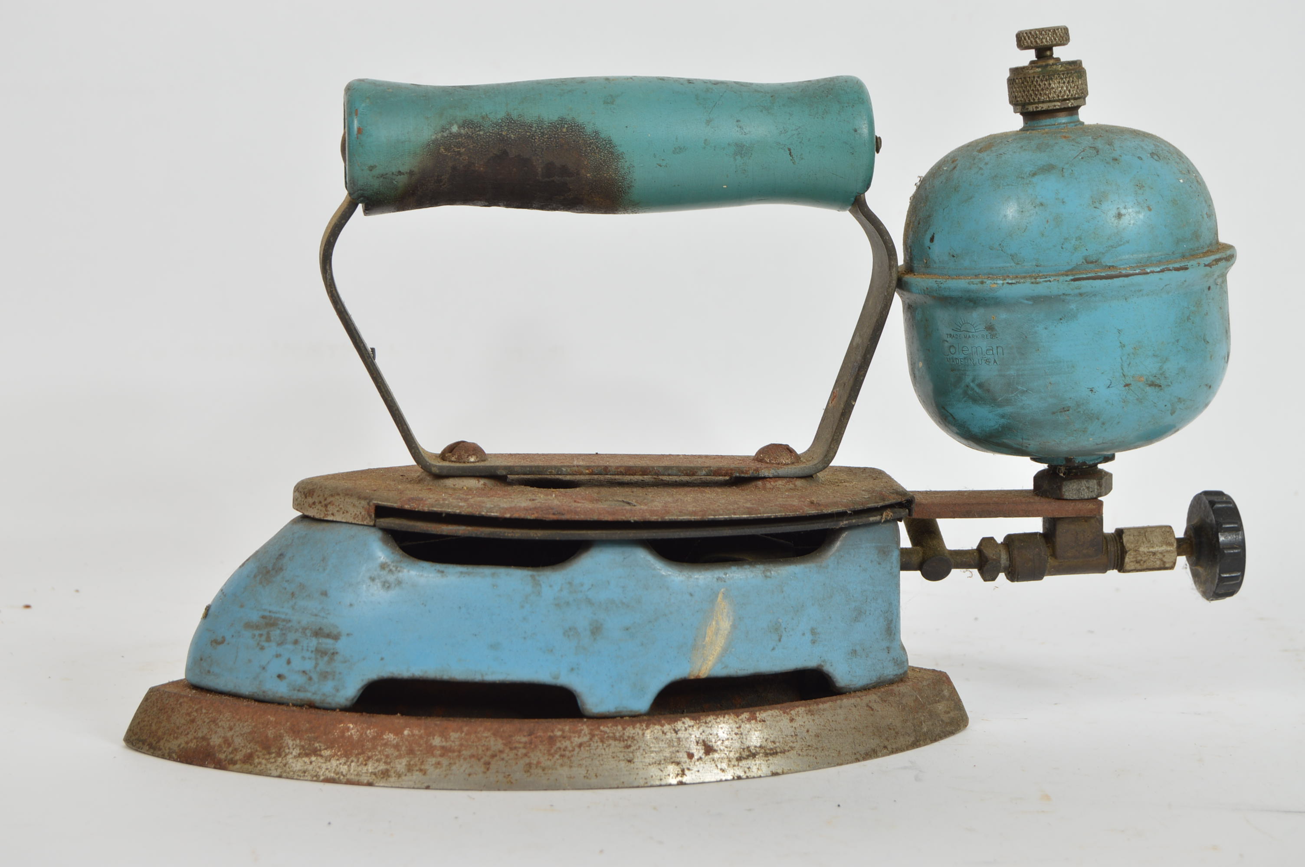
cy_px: 434
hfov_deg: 24.6
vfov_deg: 16.5
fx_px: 2988
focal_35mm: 82
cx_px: 652
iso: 100
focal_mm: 55
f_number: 9
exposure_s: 1/80
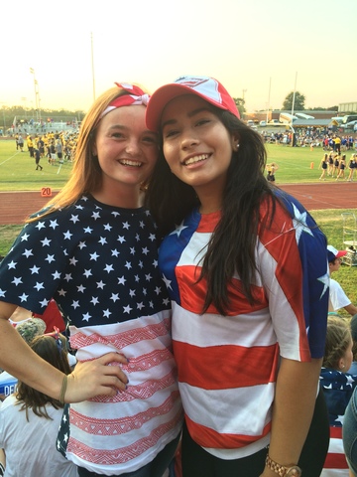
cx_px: 178
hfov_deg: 48.2
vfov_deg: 61.7
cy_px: 238
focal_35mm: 29
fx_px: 399
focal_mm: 4.15
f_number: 2.2
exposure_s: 1/120
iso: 50
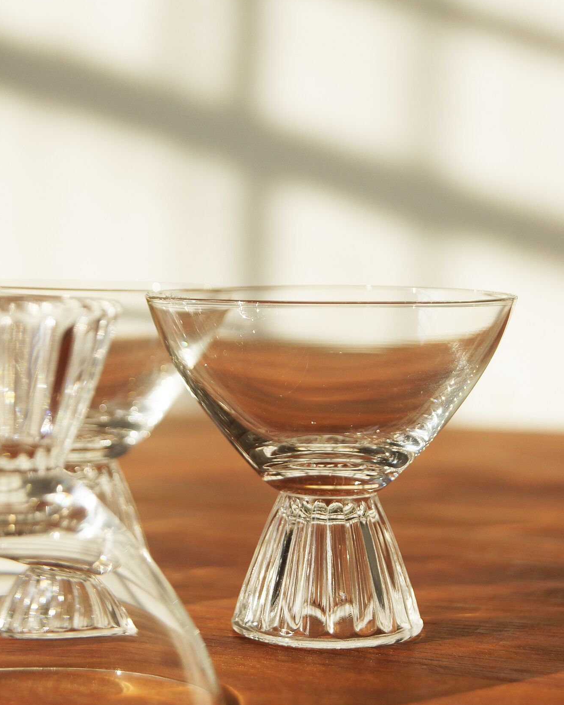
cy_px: 414
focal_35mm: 94
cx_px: 282
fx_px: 1952
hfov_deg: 16.4
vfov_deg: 20.5
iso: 400
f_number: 5.6
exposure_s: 1/500
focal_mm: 55
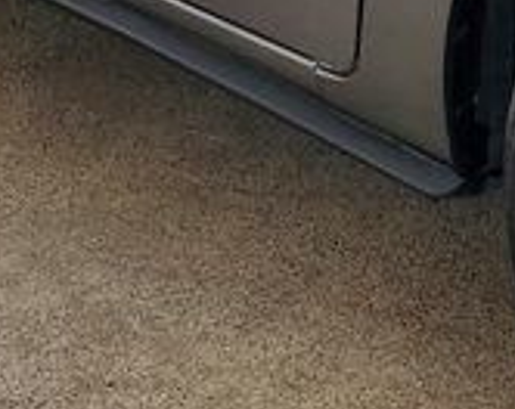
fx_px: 2387
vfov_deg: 9.2
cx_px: 701
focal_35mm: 157
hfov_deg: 11.9
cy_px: -434
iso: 50
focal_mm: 4.3
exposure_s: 1/188
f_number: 2.4
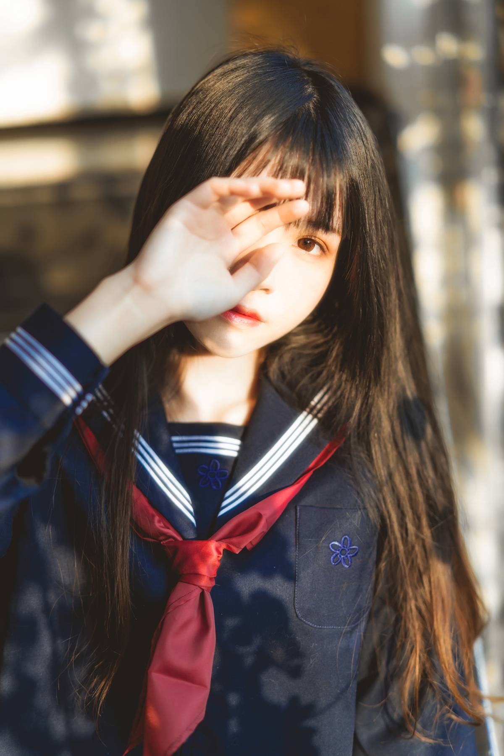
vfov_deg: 39.6
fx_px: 1050
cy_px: 378
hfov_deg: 27.0
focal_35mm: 50
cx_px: 252
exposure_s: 1/500
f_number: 1.4
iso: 100
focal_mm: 50
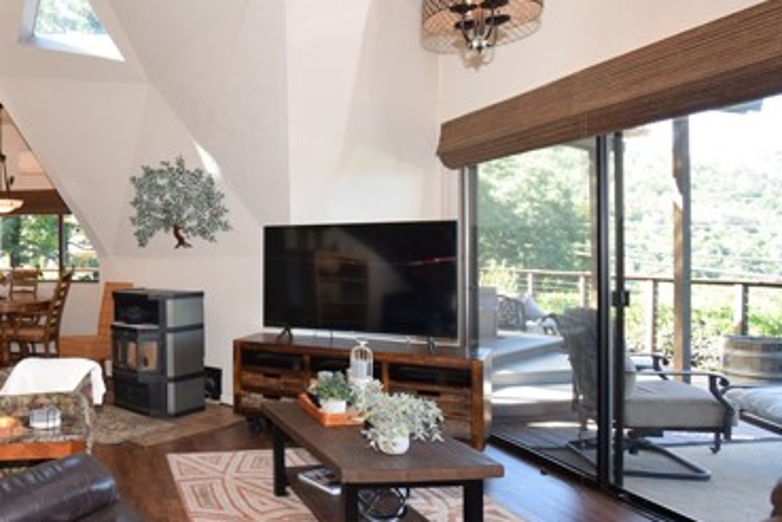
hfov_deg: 63.1
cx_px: 150
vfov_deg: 49.6
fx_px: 565
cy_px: 262
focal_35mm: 26
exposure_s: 1/125
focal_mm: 10
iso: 800
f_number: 5.6
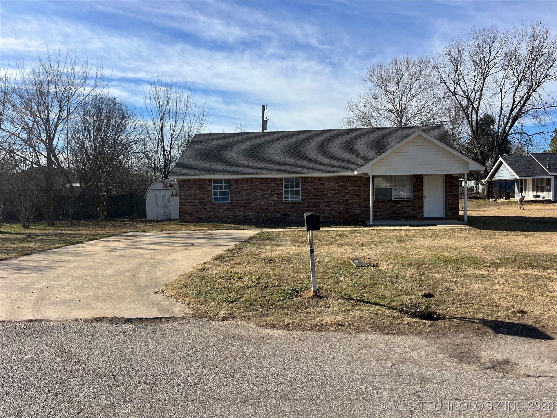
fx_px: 418
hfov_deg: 67.3
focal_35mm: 26
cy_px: 209
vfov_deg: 53.1
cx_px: 278
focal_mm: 5.1
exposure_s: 1/4016
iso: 50
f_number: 1.6
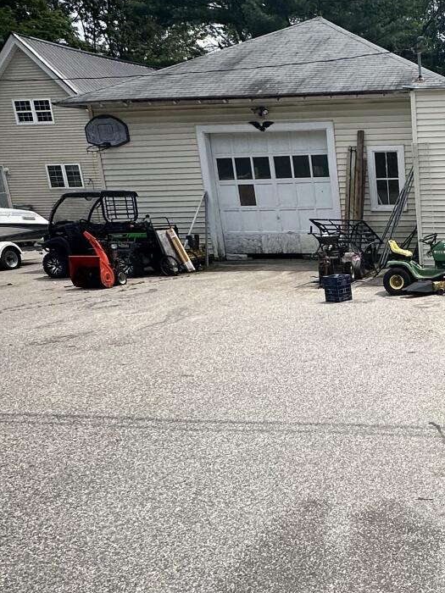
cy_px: 390
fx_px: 686
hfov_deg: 31.6
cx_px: 498
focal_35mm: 40
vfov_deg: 46.2
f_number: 2.2
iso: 50
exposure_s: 1/1667
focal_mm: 2.22
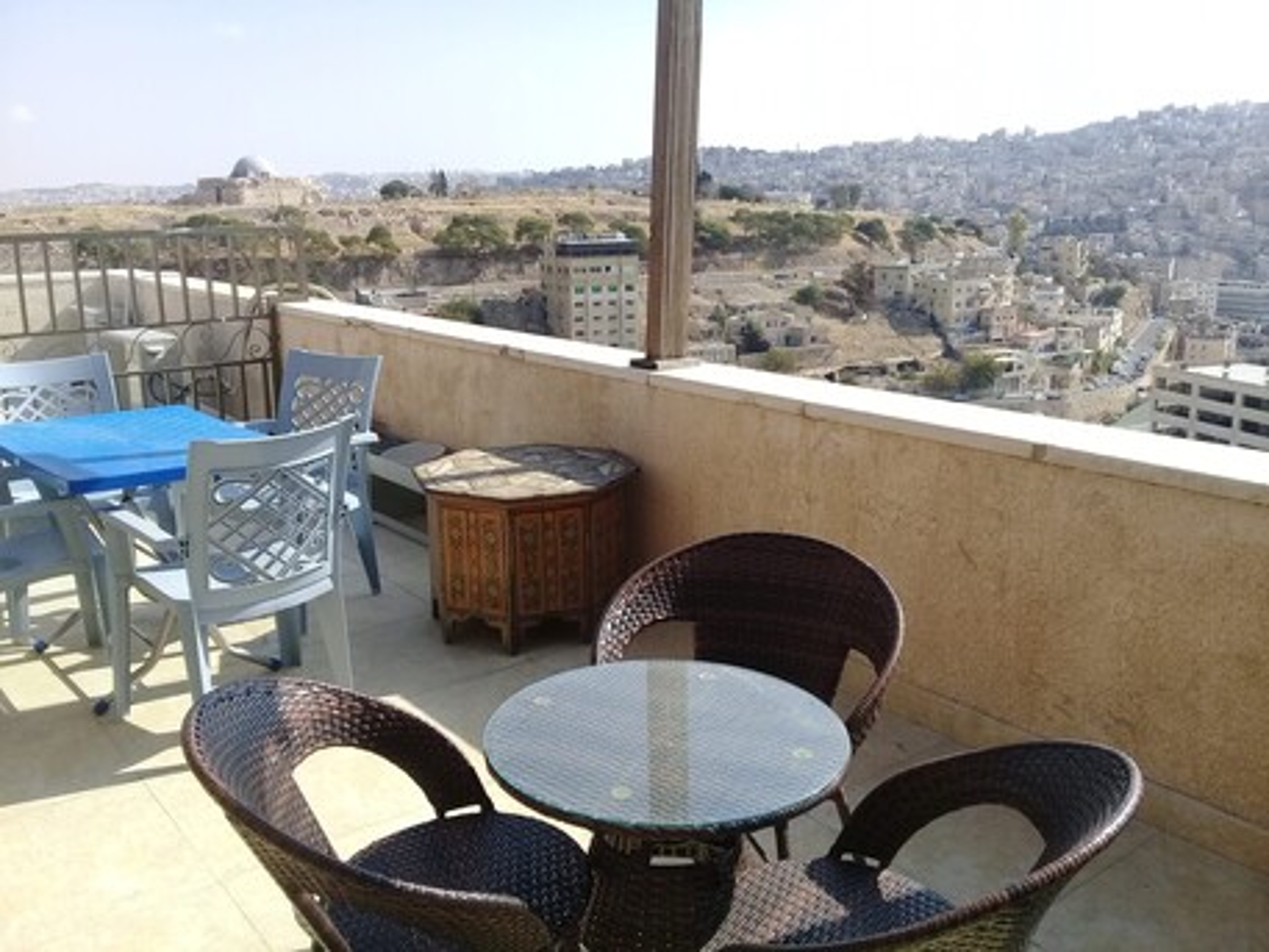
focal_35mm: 31
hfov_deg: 58.3
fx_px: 1137
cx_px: 634
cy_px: 476
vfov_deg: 45.5
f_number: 2.2
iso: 50
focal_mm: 3.3
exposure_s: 1/984
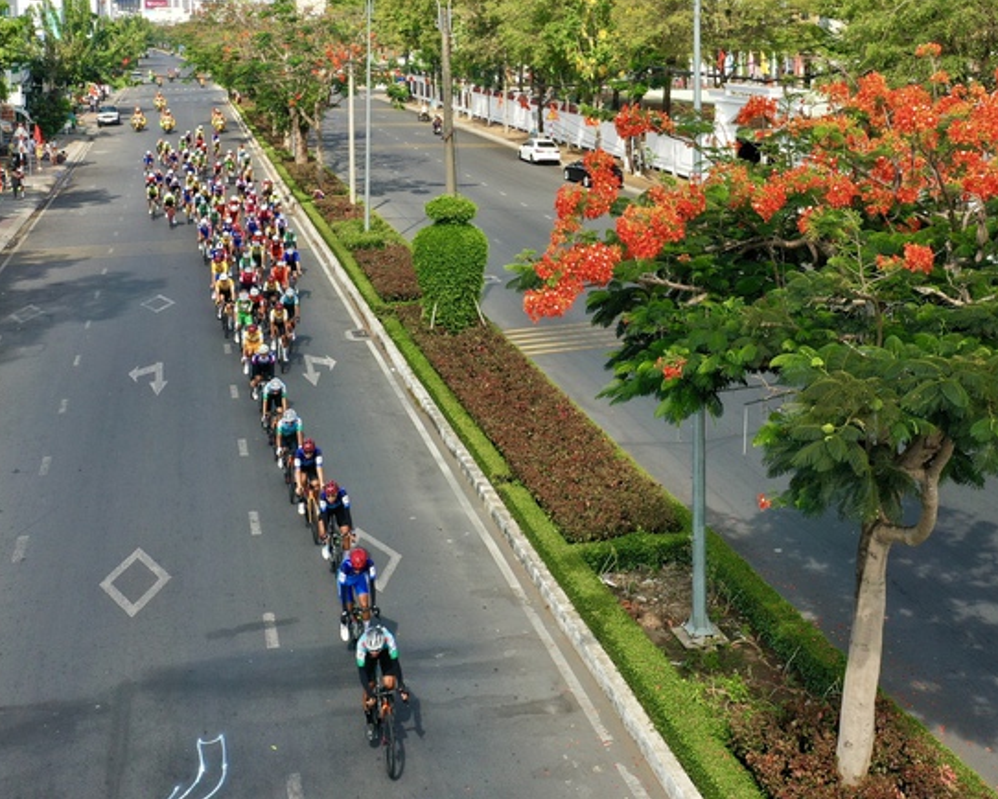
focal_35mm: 32
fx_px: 946
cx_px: 540
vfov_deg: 45.8
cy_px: 398
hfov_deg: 55.6
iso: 100
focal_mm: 10.26
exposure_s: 1/400
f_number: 5.6
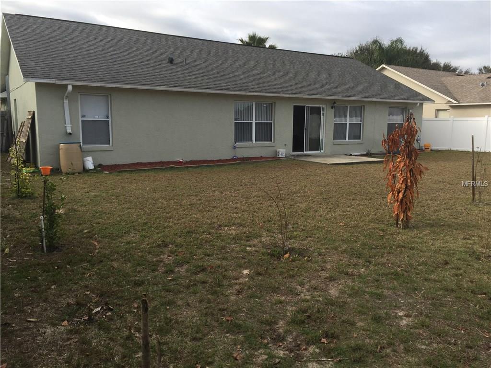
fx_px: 411
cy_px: 184
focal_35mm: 29
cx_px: 246
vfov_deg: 48.2
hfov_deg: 61.7
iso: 32
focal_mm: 4.15
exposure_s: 1/898
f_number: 2.2
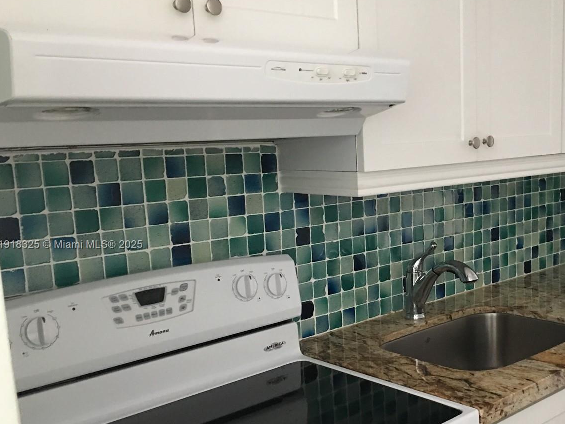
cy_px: 245
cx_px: 382
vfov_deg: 35.1
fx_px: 669
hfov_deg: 45.0
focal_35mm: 41
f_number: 2.2
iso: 100
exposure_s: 1/10
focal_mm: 4.15
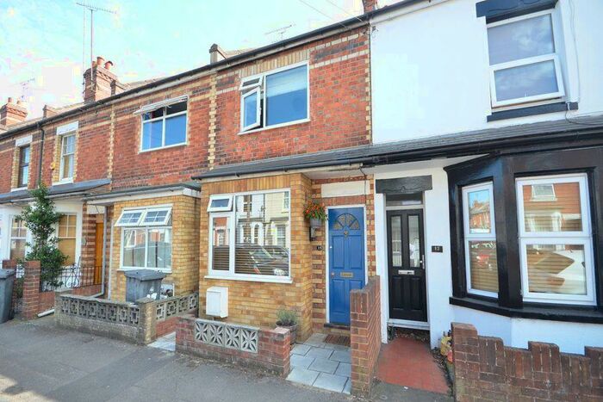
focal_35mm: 15
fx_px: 251
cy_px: 201
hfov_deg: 100.4
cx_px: 302
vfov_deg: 77.4
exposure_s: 1/200
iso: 400
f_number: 7.1
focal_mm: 10
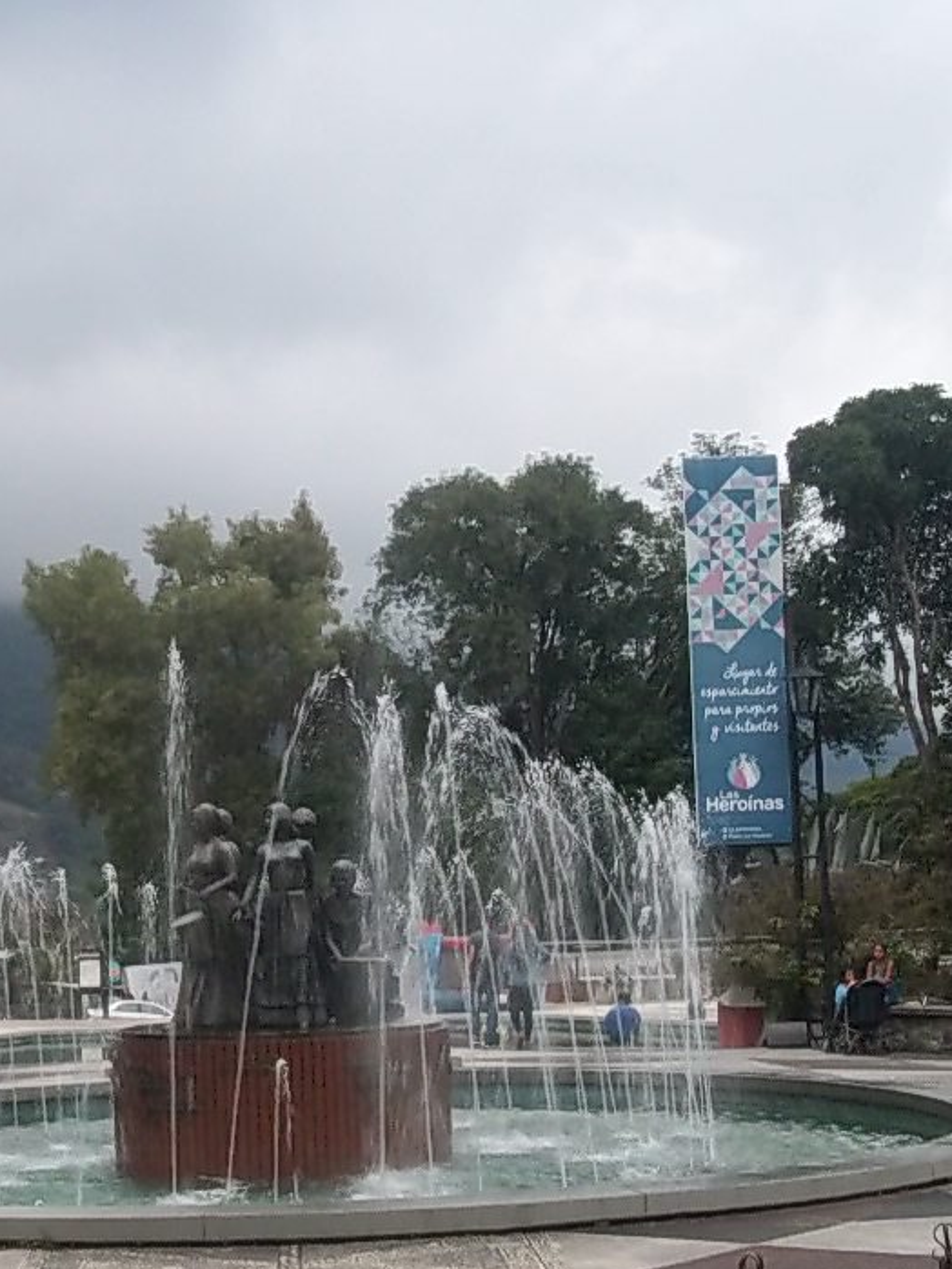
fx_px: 2419
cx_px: 283
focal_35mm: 66
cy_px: 842
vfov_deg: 29.2
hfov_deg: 22.1
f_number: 3.1
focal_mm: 6.5
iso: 111
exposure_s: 1/30
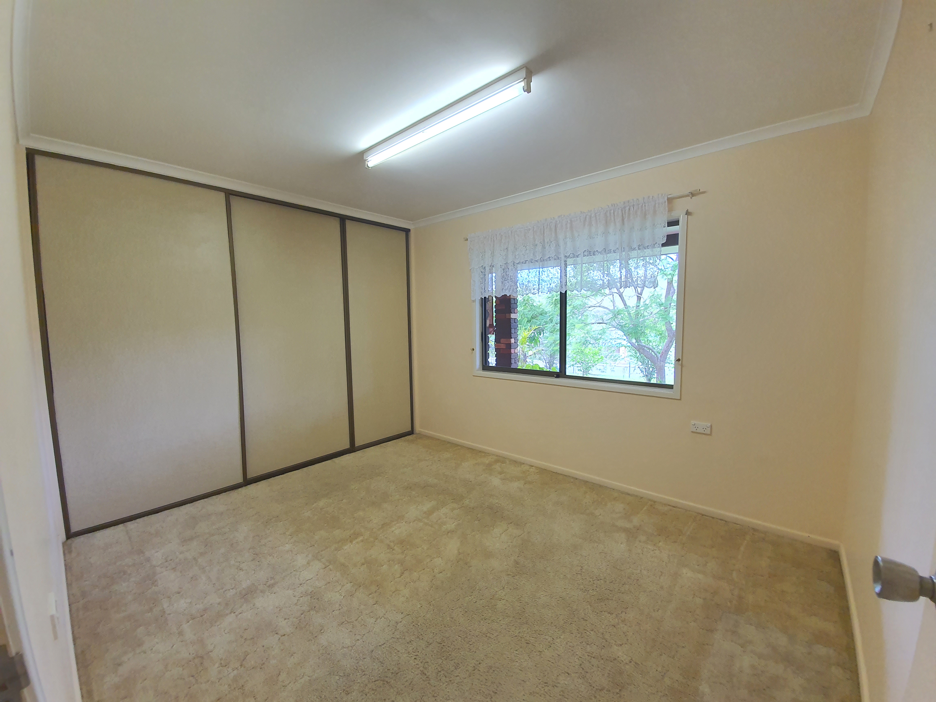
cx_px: 468
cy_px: 351
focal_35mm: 13
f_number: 2.2
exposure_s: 1/50
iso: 100
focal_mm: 1.8
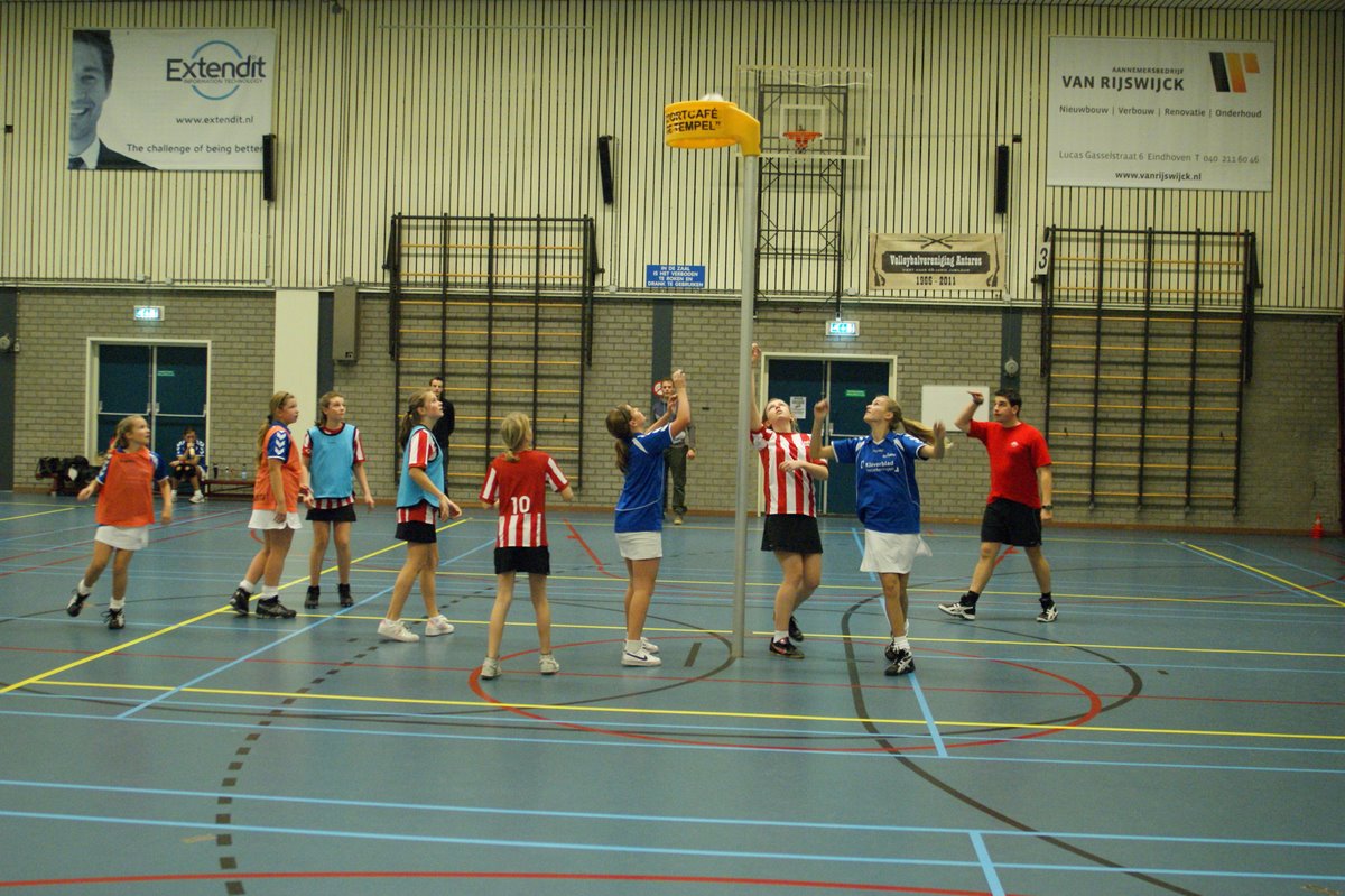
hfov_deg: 46.4
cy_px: 448
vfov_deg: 31.9
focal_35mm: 42
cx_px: 672
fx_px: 1568
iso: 1600
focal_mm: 28
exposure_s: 1/125
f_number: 2.8
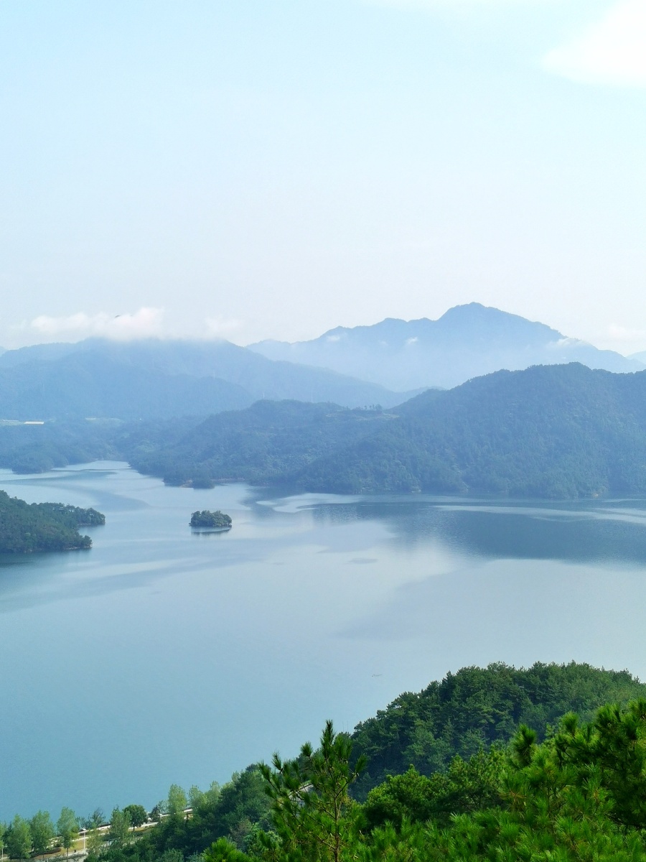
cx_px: 323
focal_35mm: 70
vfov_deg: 27.8
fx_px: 1742
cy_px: 431
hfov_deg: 21.0
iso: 50
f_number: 1.4
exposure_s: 1/1770
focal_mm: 4.66
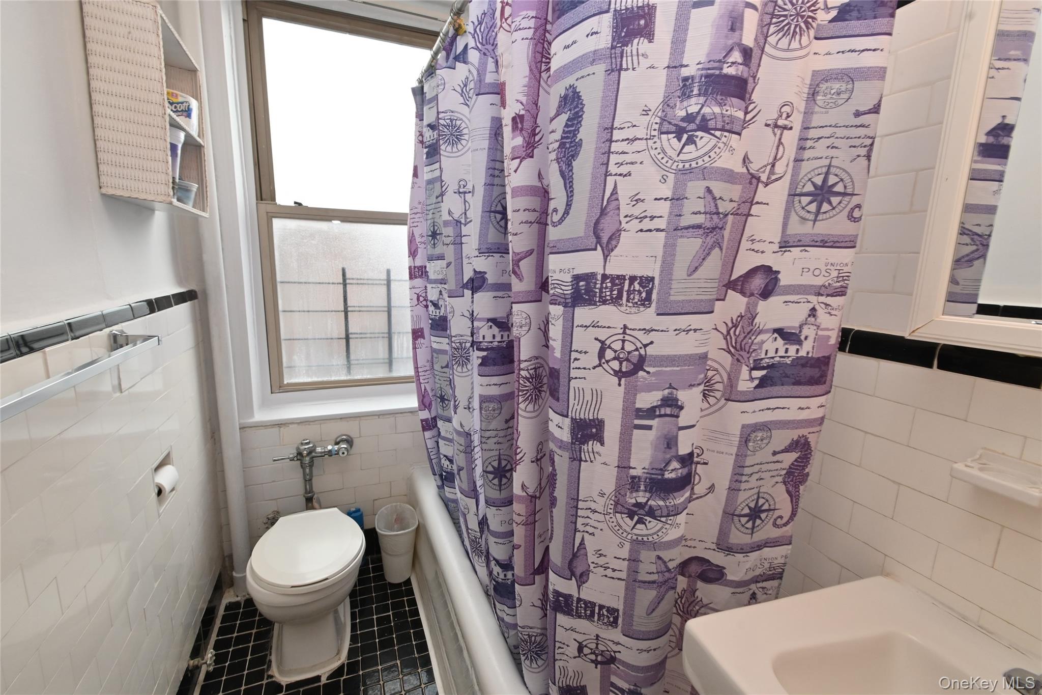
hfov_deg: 100.4
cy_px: 348
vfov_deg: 77.3
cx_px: 521
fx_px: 434
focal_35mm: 15
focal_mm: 10
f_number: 14
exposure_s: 1/8
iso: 500
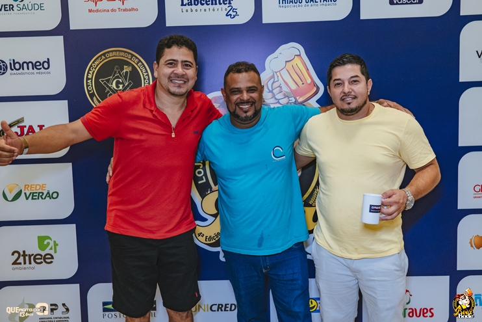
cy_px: 161
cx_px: 241
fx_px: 482
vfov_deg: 36.9
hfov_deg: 53.1
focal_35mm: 36
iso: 2500
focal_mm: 24
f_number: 2.5
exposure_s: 1/320
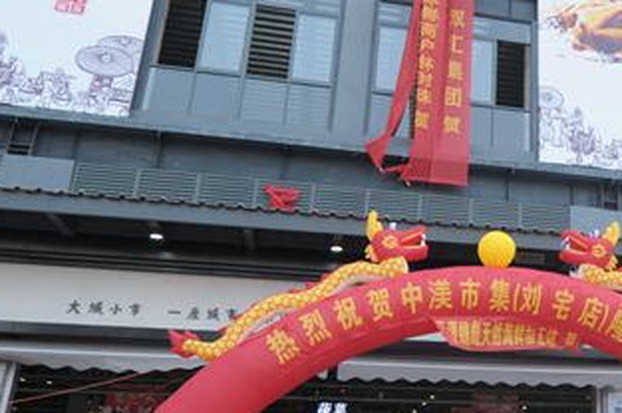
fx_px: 794
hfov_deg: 39.9
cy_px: 162
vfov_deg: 29.1
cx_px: 550
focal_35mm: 46
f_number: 5
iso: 200
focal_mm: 16
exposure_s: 1/100
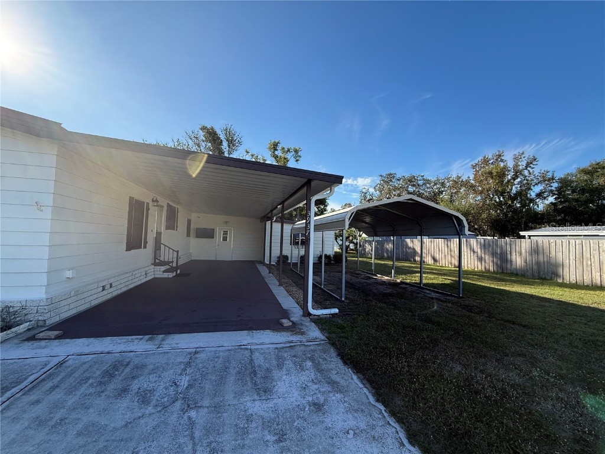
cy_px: 227
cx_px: 302
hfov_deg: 102.1
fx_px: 245
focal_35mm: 14
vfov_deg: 85.7
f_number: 2.2
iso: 64
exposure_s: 1/1068
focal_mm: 2.22
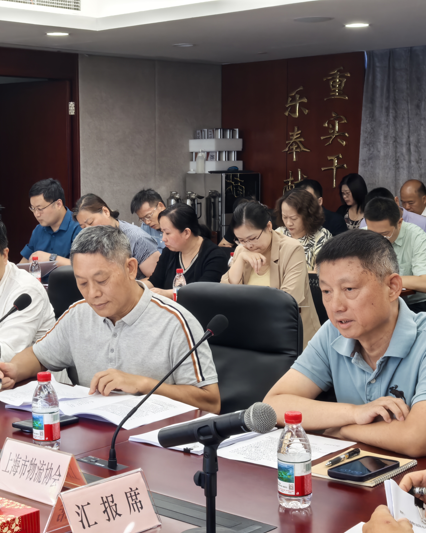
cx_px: 97
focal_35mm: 68
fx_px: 1072
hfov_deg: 22.2
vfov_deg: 27.9
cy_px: 267
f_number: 4
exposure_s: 1/50
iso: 250
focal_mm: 5.75
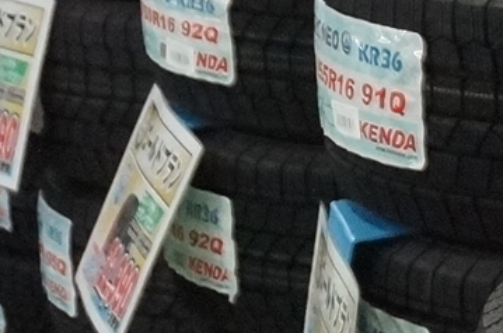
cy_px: 269
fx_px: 3562
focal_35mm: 255
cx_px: 1366
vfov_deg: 5.4
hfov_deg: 7.4
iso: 3200
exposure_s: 1/160
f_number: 4.5
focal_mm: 25
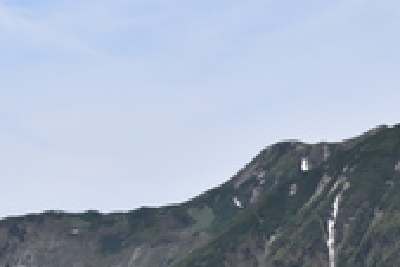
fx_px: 2369
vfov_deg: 6.5
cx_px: 568
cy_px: 157
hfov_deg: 9.4
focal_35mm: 213
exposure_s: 1/200
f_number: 11
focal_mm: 48
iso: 100
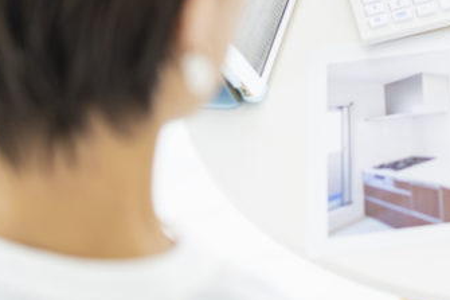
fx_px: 3248
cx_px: 541
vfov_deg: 5.2
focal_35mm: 260
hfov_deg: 7.9
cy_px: -126
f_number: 2
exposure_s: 1/250
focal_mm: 85
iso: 400
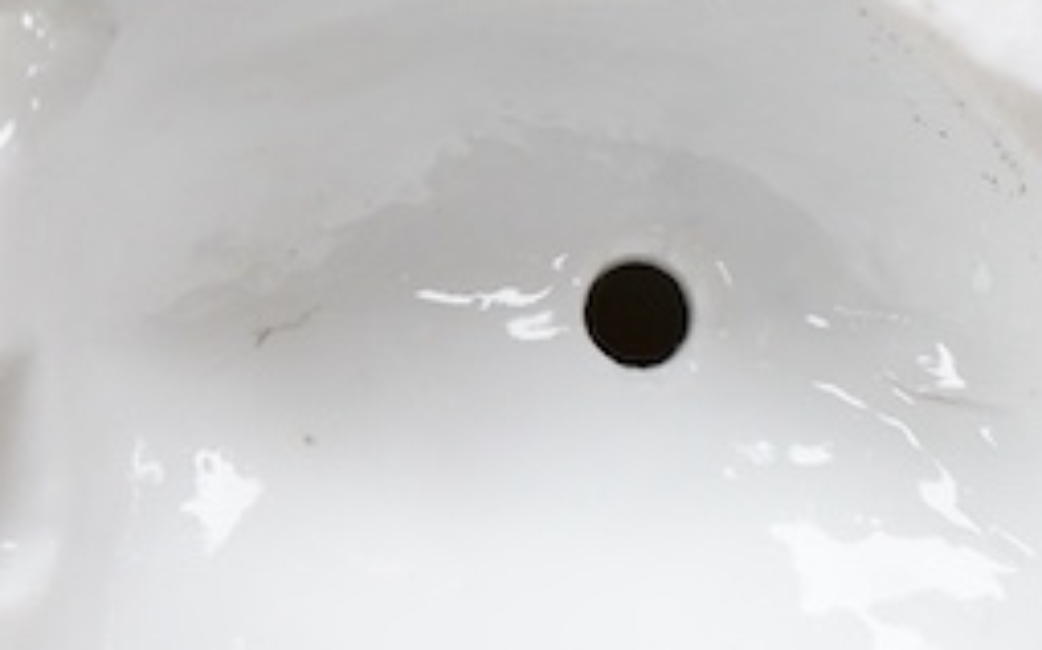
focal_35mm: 162
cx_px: 580
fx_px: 4597
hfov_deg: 12.9
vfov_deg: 8.1
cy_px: 523
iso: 1250
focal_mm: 30
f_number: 9
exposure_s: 1/125
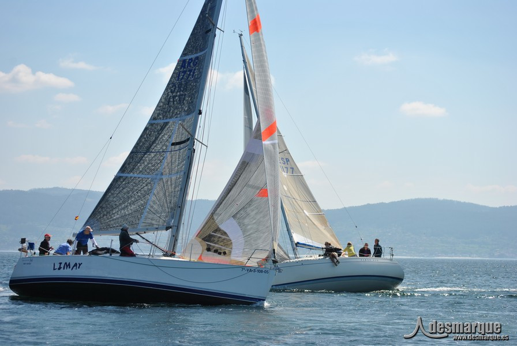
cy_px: 173
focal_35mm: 98
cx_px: 258
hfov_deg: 20.9
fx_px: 1402
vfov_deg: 14.1
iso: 100
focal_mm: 65
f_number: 6.3
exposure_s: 1/640
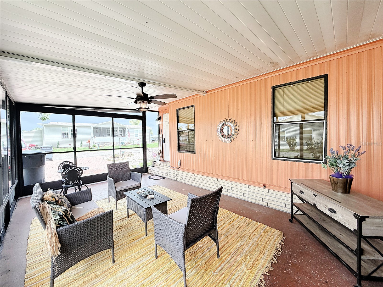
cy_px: 144
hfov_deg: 102.1
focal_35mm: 14
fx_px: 155
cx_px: 192
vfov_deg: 85.7
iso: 40
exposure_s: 1/167
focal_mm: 2.22
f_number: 2.2
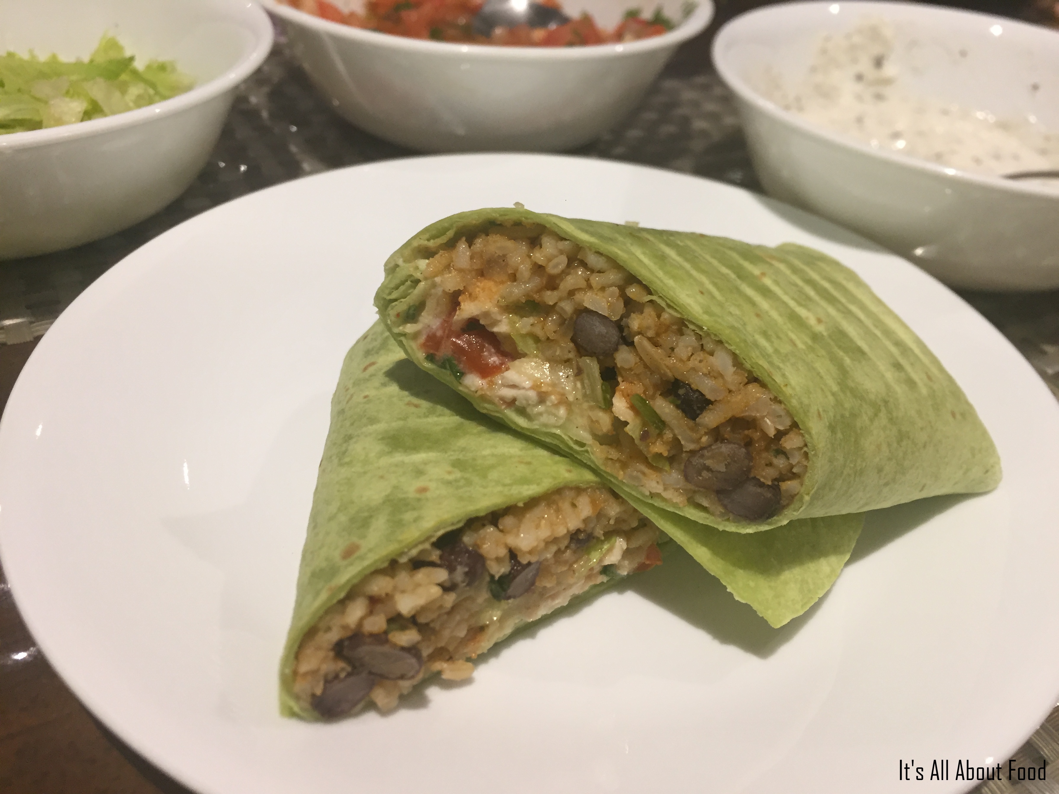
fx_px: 887
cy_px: 397
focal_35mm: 29
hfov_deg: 61.7
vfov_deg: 48.2
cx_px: 530
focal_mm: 4.15
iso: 125
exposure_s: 1/33
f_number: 2.2
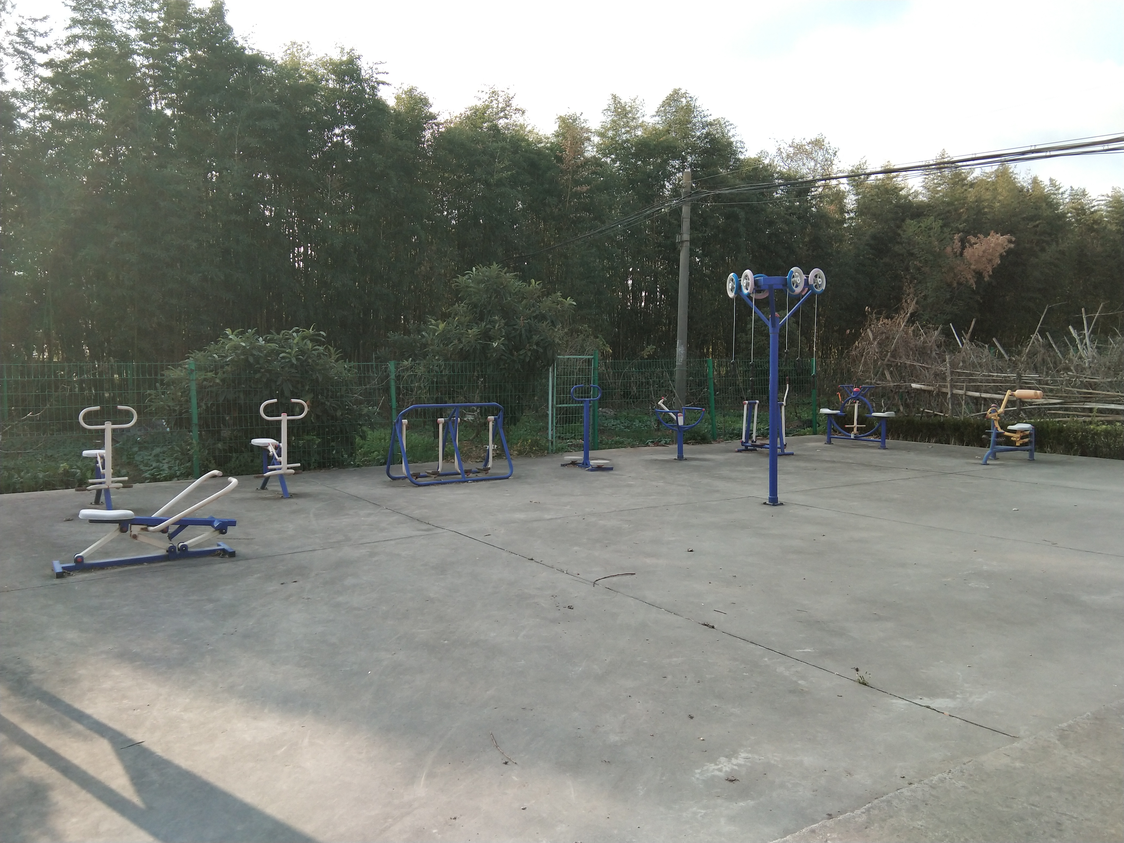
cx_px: 562
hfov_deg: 58.4
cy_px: 422
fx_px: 1007
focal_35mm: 31
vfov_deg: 45.4
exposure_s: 1/365
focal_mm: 3.69
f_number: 2.2
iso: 50
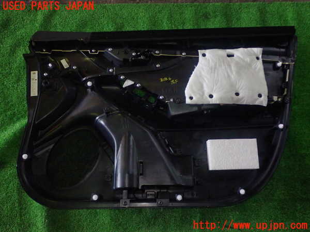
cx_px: 155
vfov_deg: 39.7
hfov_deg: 51.4
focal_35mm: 36
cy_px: 116
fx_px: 322
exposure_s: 1/40
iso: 640
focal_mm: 6.37
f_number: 7.1
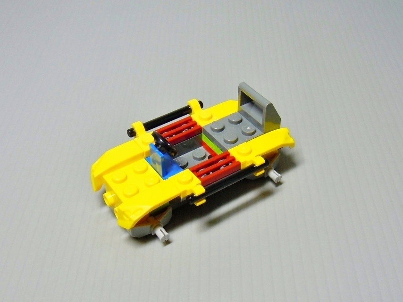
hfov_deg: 60.0
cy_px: 151
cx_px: 202
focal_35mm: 30
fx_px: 349
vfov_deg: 46.8
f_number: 3.5
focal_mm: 5.4
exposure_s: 1/30
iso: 200
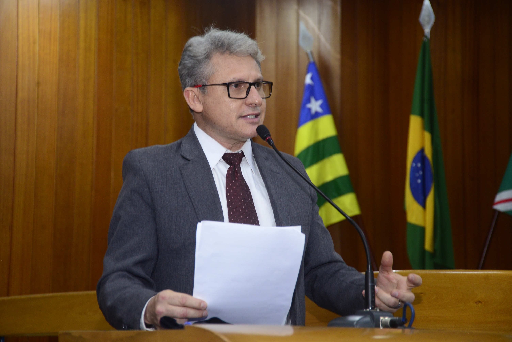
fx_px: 1280
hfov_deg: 22.6
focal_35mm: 90
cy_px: 171
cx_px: 256
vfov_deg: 15.2
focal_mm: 90
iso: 2000
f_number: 5.6
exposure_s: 1/60
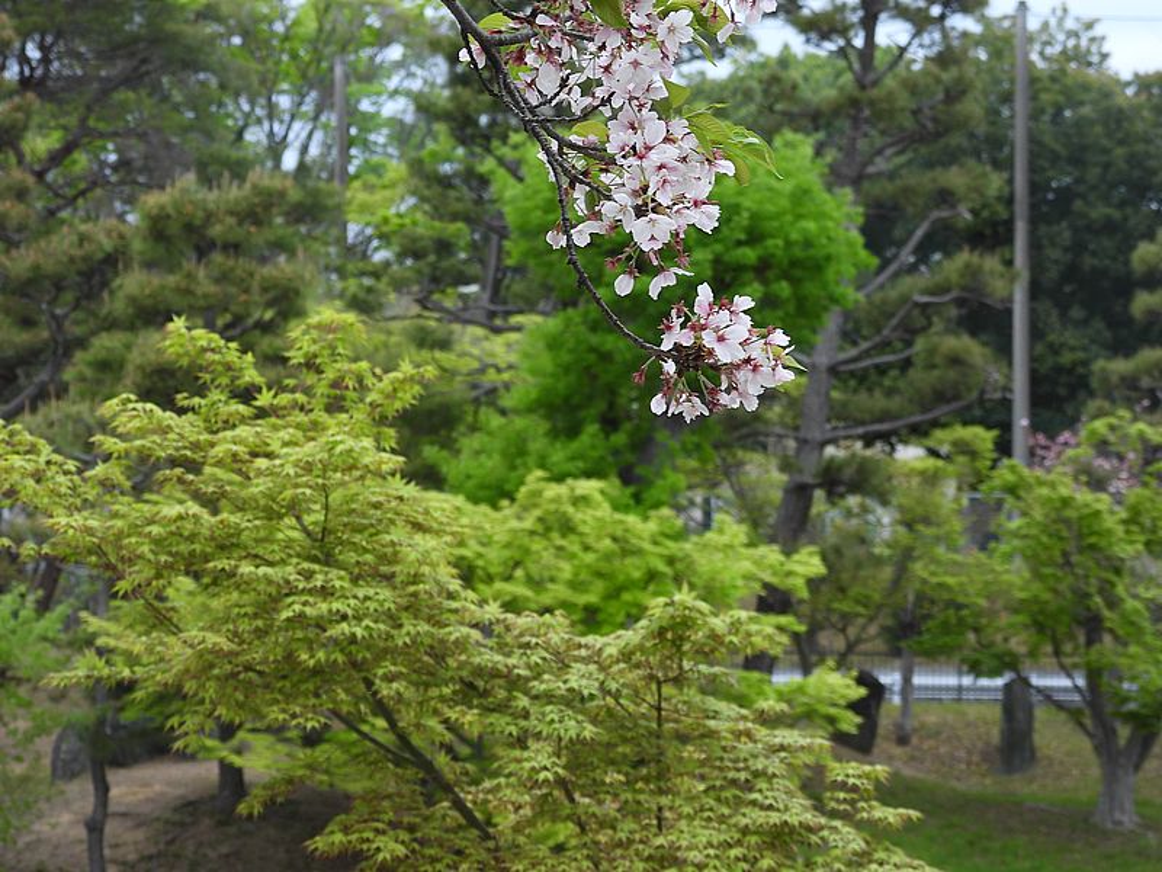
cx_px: 581
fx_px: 4532
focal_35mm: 135
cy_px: 436
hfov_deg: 14.6
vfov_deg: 11.0
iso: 100
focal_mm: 24.1
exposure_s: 1/250
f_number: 4
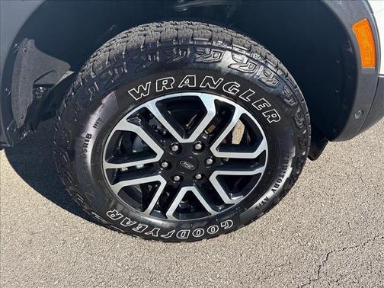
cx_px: 192
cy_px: 144
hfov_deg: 67.3
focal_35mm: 26
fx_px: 288
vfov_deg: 53.1
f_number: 1.6
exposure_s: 1/2141
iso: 64
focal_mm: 5.96
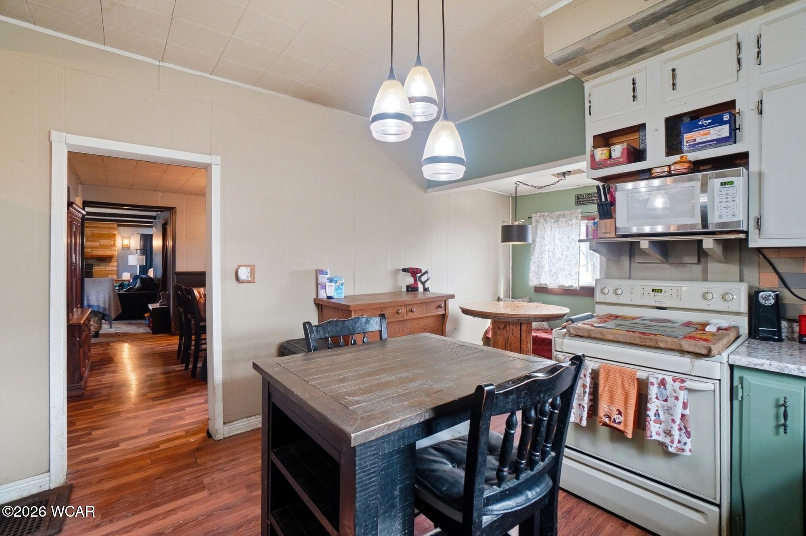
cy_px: 268
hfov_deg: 100.4
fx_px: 335
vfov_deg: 77.2
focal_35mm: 15
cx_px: 403
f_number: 4.5
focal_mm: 10
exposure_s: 1/40
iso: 125
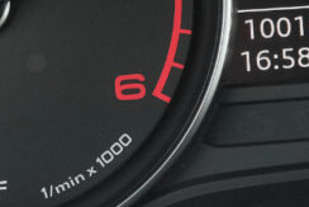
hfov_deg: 11.6
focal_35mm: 172
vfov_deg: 7.9
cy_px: -58
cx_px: 426
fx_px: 1477
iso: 2000
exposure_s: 1/180
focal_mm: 27.1
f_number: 8
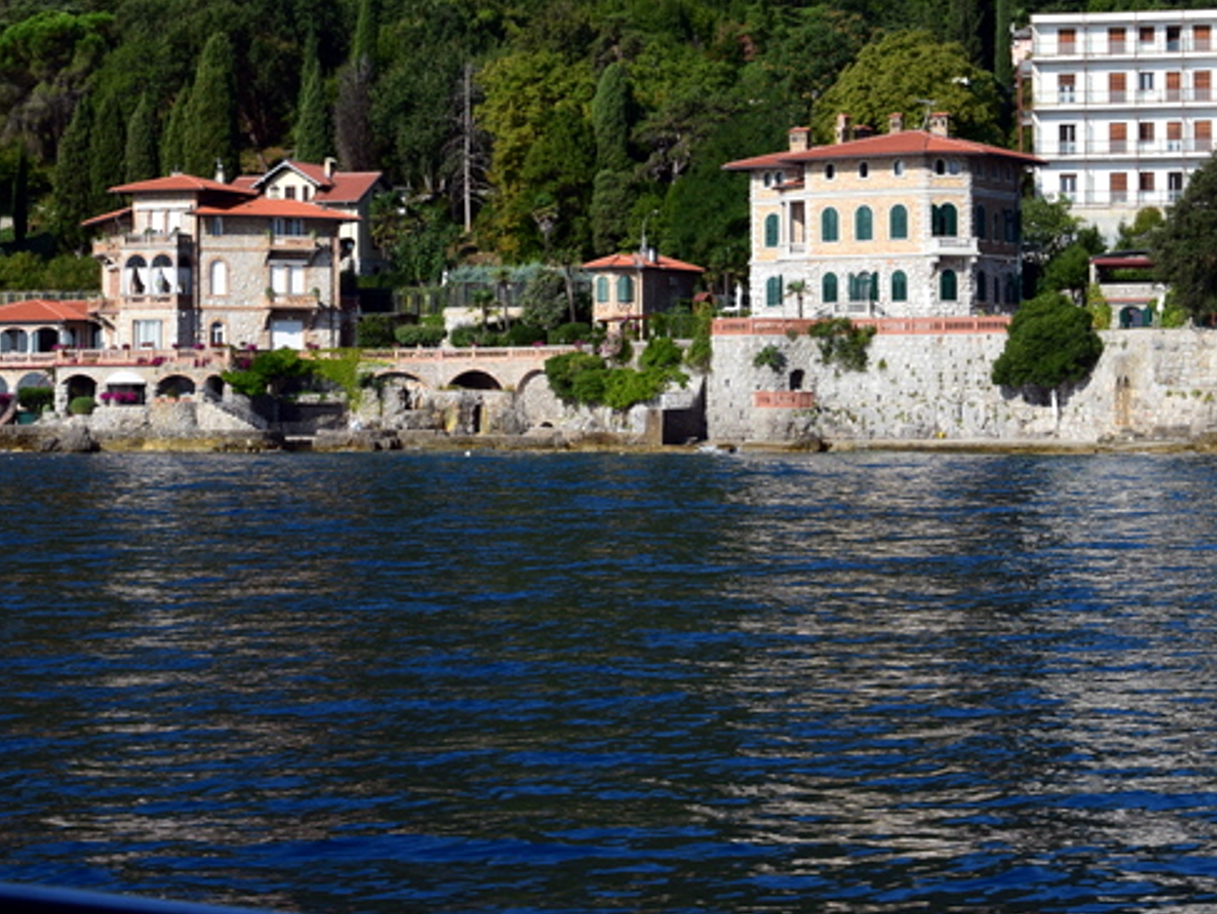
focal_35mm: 90
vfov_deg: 16.4
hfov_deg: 21.8
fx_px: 3166
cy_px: 255
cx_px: 642
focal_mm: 38
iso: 400
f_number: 10
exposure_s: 1/320
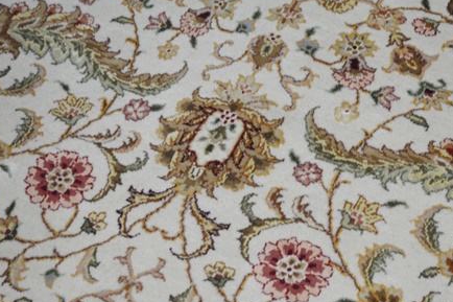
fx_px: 1044
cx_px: 288
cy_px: 165
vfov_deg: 16.4
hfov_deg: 24.4
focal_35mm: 83
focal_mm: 40
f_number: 5.3
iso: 800
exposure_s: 1/30
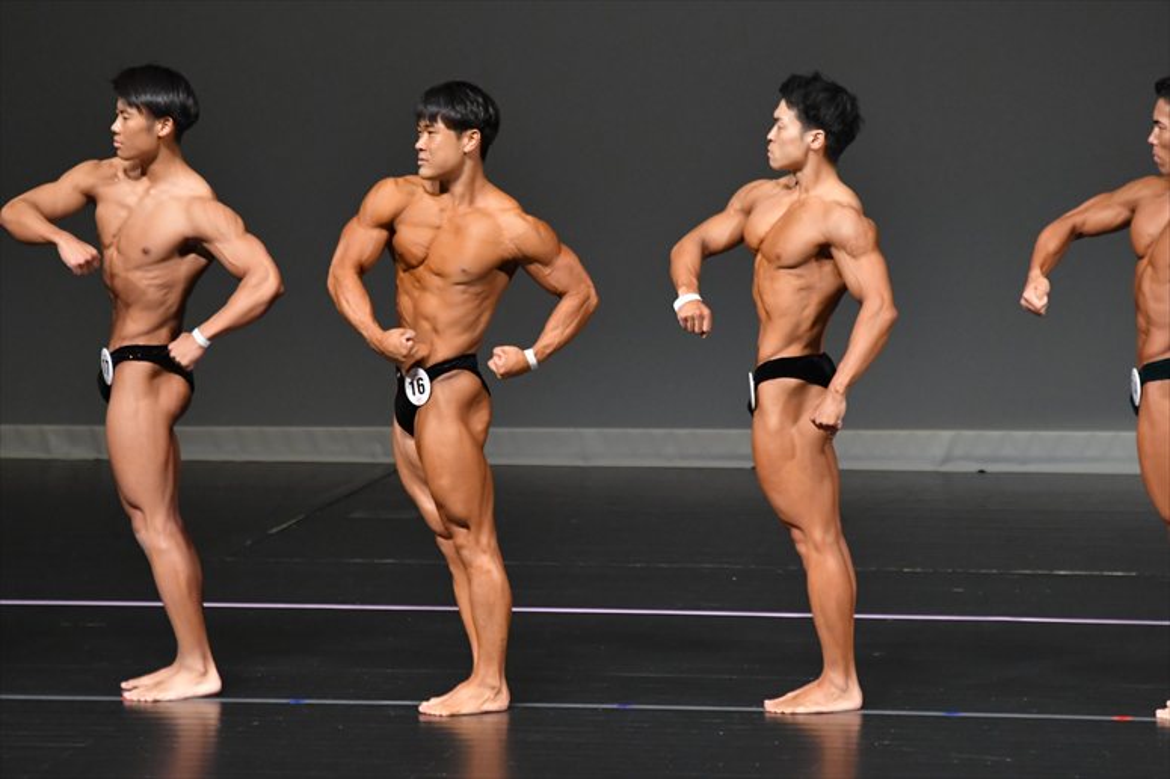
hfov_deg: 6.0
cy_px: 390
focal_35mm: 345
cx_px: 585
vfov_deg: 4.0
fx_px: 11207
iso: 4000
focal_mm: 230
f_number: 5.6
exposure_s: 1/400
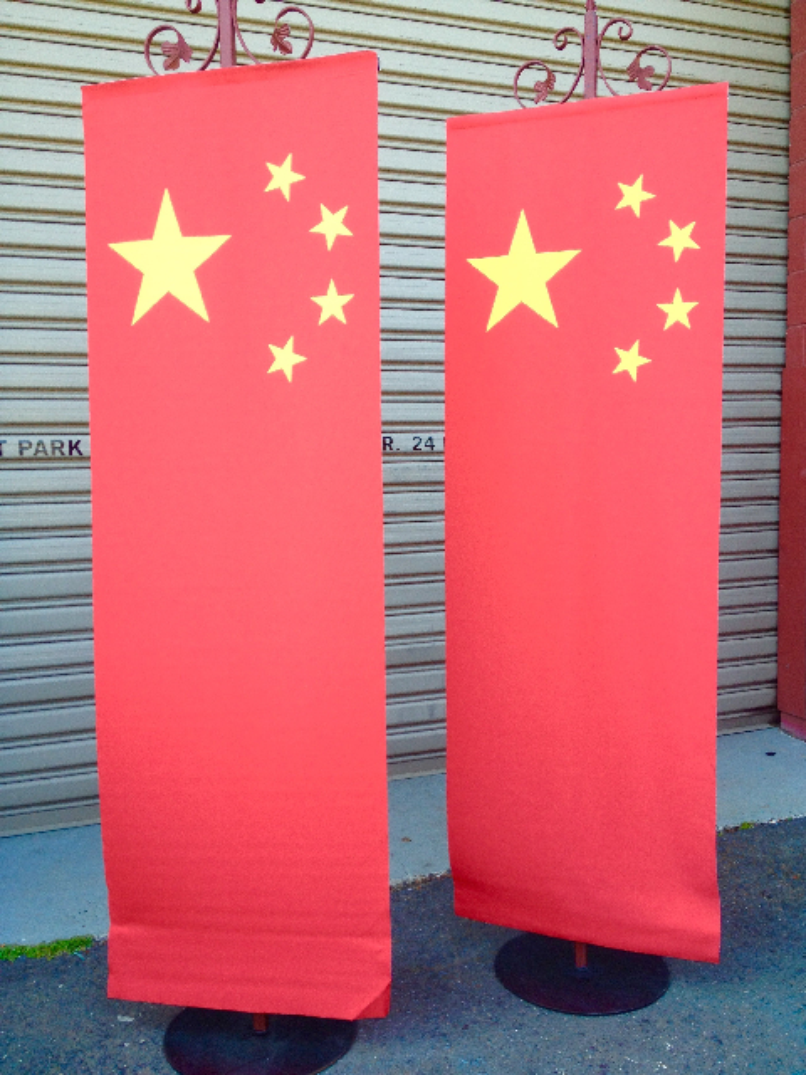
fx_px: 1087
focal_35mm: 35
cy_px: 538
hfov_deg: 40.7
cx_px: 403
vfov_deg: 52.6
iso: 50
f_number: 2.4
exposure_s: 1/120
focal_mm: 4.28
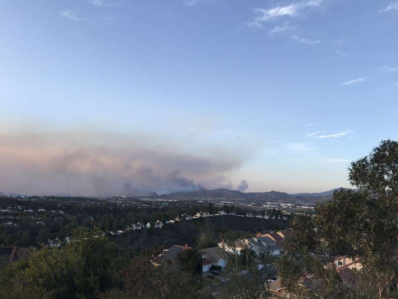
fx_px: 322
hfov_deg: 63.4
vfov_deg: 49.7
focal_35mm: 28
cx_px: 199
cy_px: 150
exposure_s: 1/840
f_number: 1.8
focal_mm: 3.99
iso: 20
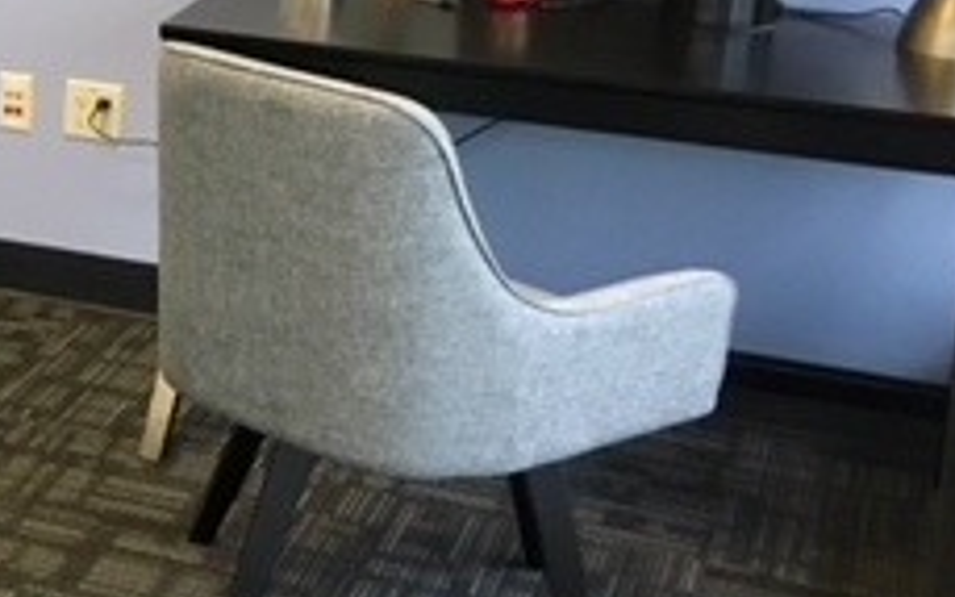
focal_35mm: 86
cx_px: -259
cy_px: 188
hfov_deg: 21.9
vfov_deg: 15.1
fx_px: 2238
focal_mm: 4.15
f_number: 2.2
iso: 200
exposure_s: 1/30
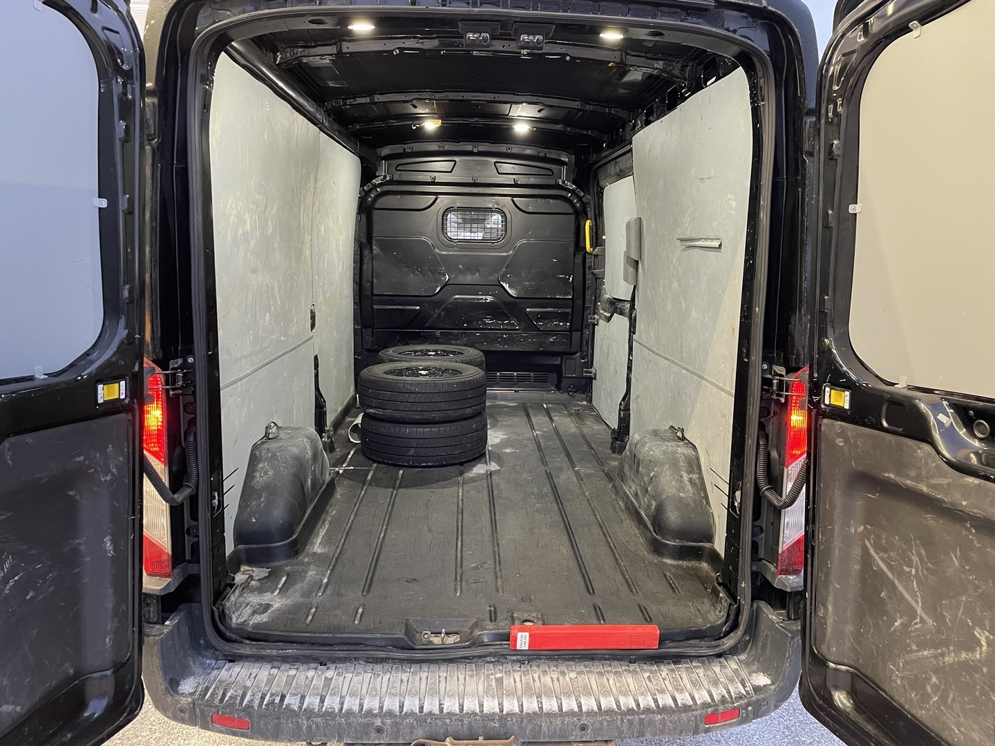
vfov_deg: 53.1
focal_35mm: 26
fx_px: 747
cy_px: 373
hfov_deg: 67.3
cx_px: 498
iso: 500
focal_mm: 4.2
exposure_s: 1/54
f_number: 1.6
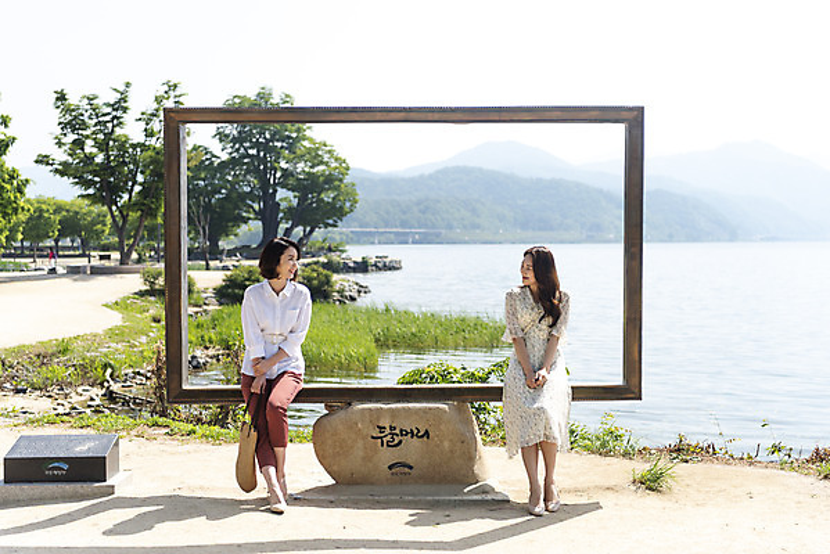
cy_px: 277
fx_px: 1199
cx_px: 415
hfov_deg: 38.2
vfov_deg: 26.0
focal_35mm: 52
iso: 100
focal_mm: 52
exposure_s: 1/3200
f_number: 2.8
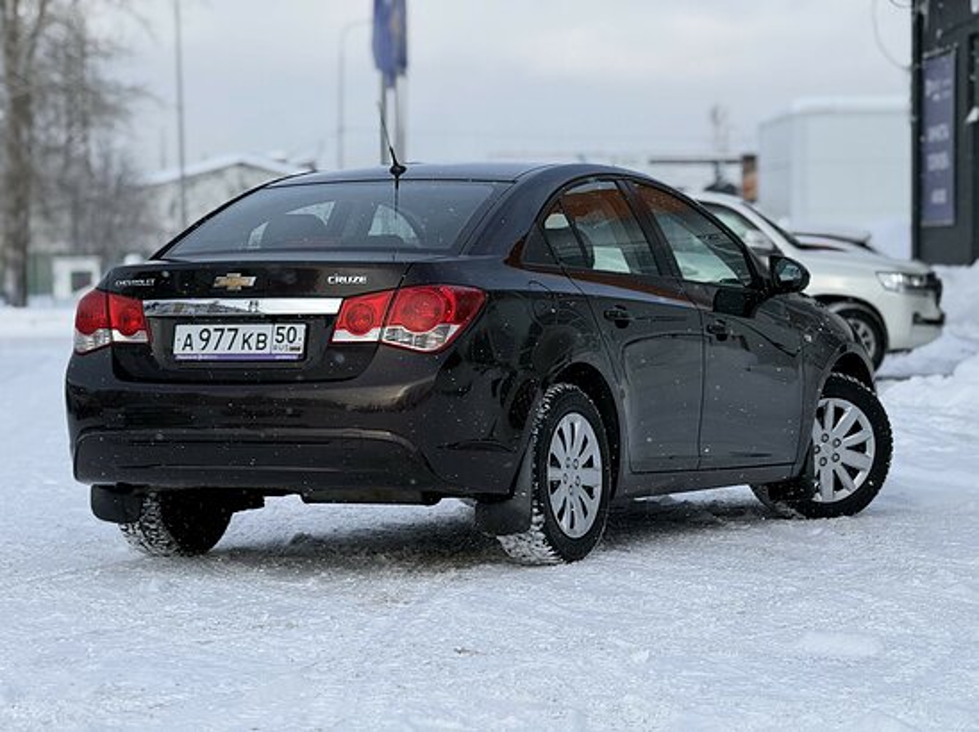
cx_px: 490
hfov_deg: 16.4
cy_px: 366
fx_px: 3391
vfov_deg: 12.3
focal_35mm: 120
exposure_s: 1/1186
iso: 64
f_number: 2.8
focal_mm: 15.66
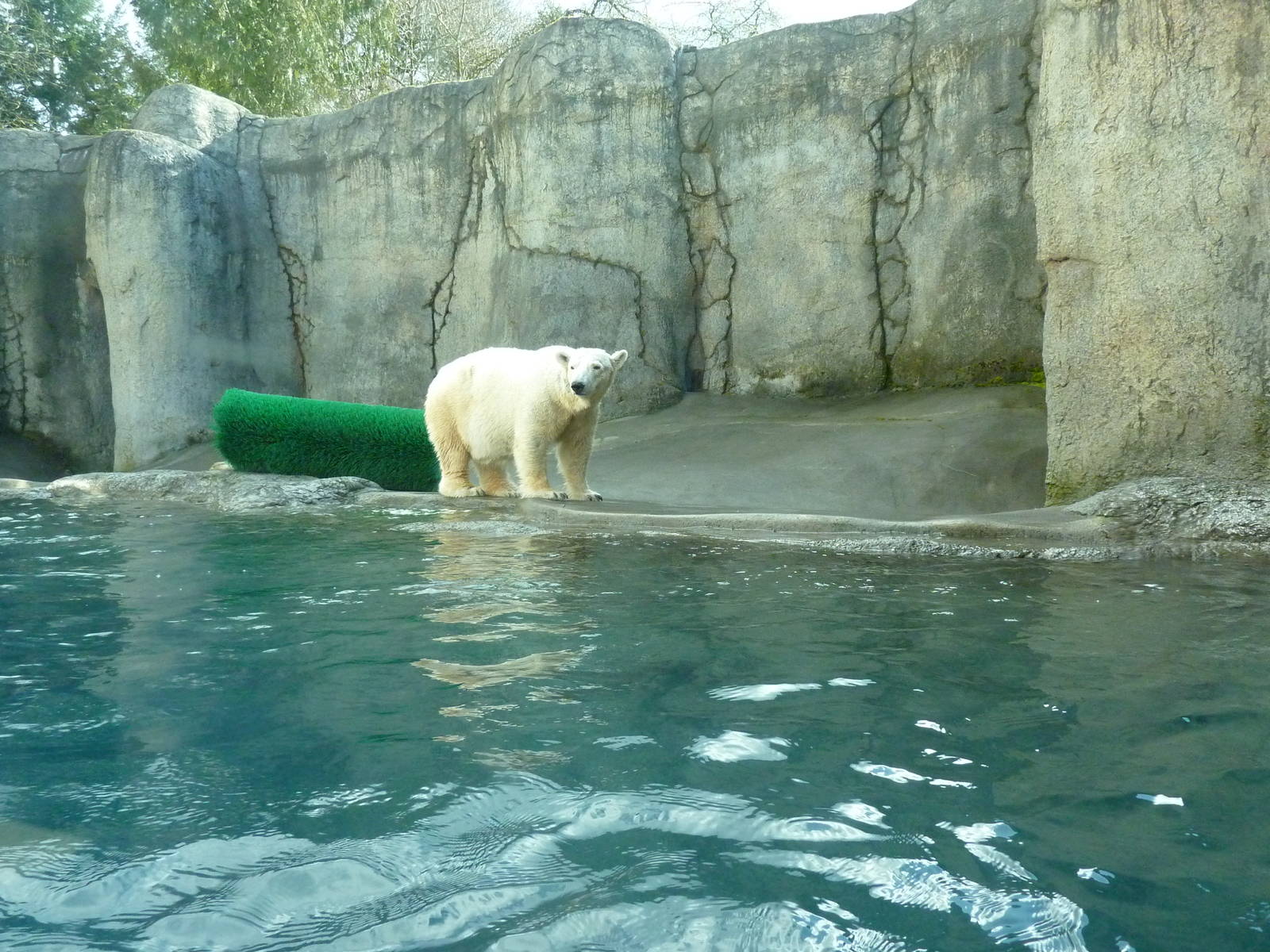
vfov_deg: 54.9
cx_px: 635
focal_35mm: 25
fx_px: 917
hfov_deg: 69.4
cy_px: 476
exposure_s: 1/400
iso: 400
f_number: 3.3
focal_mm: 4.1
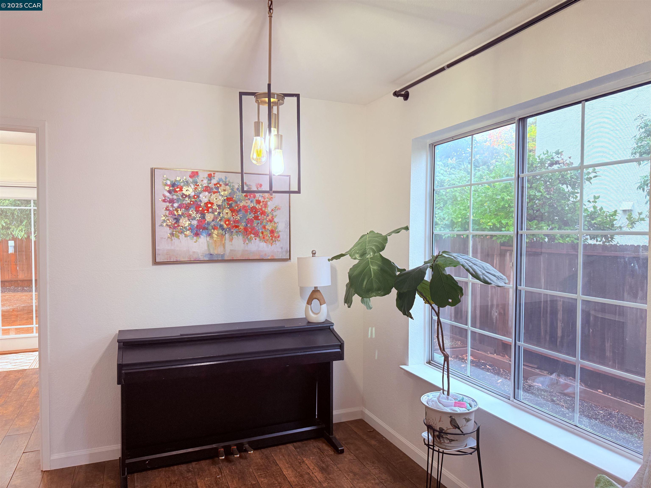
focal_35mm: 24
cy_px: 244
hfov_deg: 71.6
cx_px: 326
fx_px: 451
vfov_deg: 56.8
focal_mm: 6.76
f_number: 1.78
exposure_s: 1/120
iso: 200
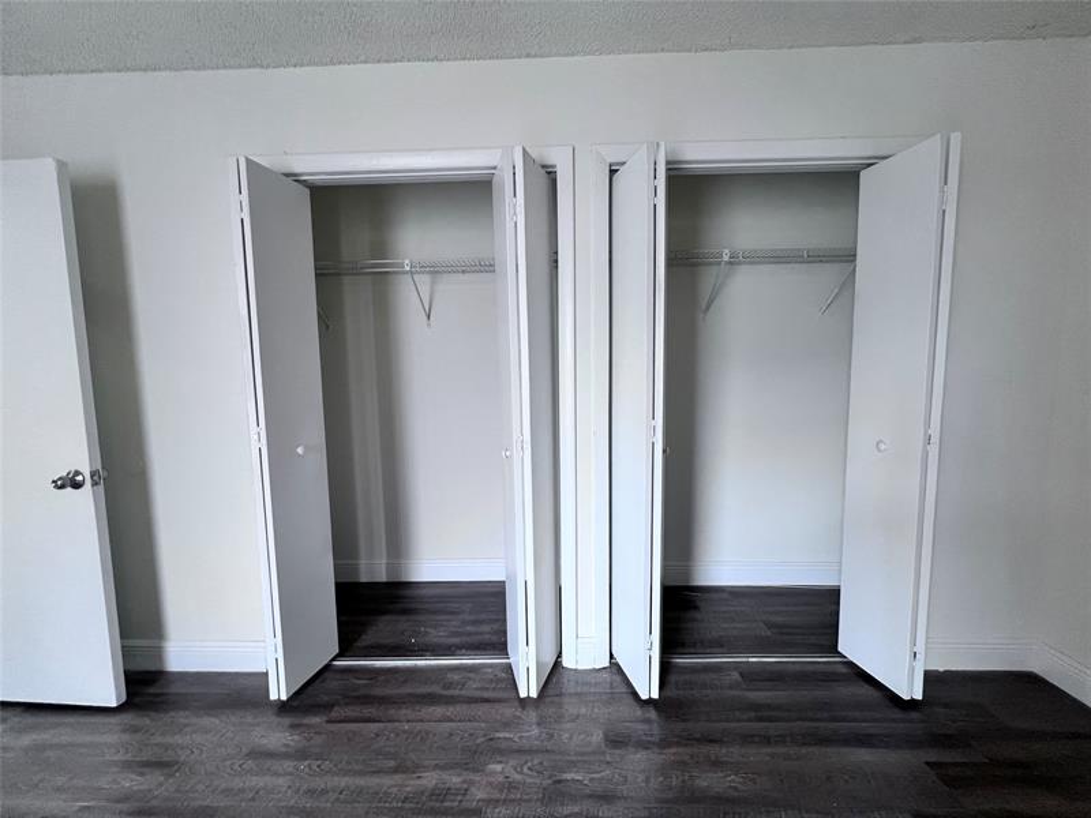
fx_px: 410
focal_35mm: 13
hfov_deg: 106.2
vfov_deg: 89.9
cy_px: 409
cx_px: 546
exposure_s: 1/120
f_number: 1.8
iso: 200
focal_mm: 1.57
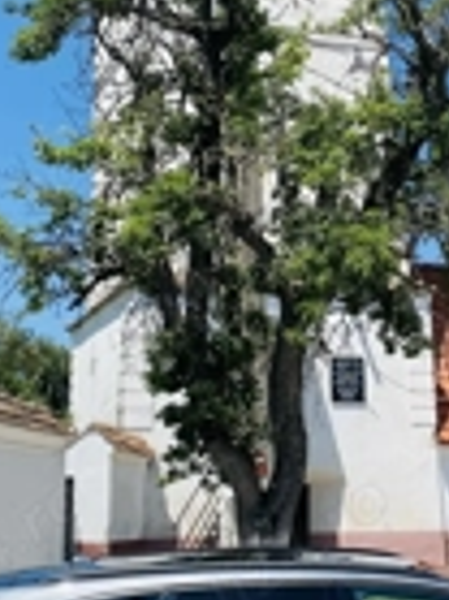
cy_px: 328
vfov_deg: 26.0
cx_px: 397
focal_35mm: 75
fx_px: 1299
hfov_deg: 19.3
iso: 32
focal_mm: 4.25
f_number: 1.8
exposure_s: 1/3205
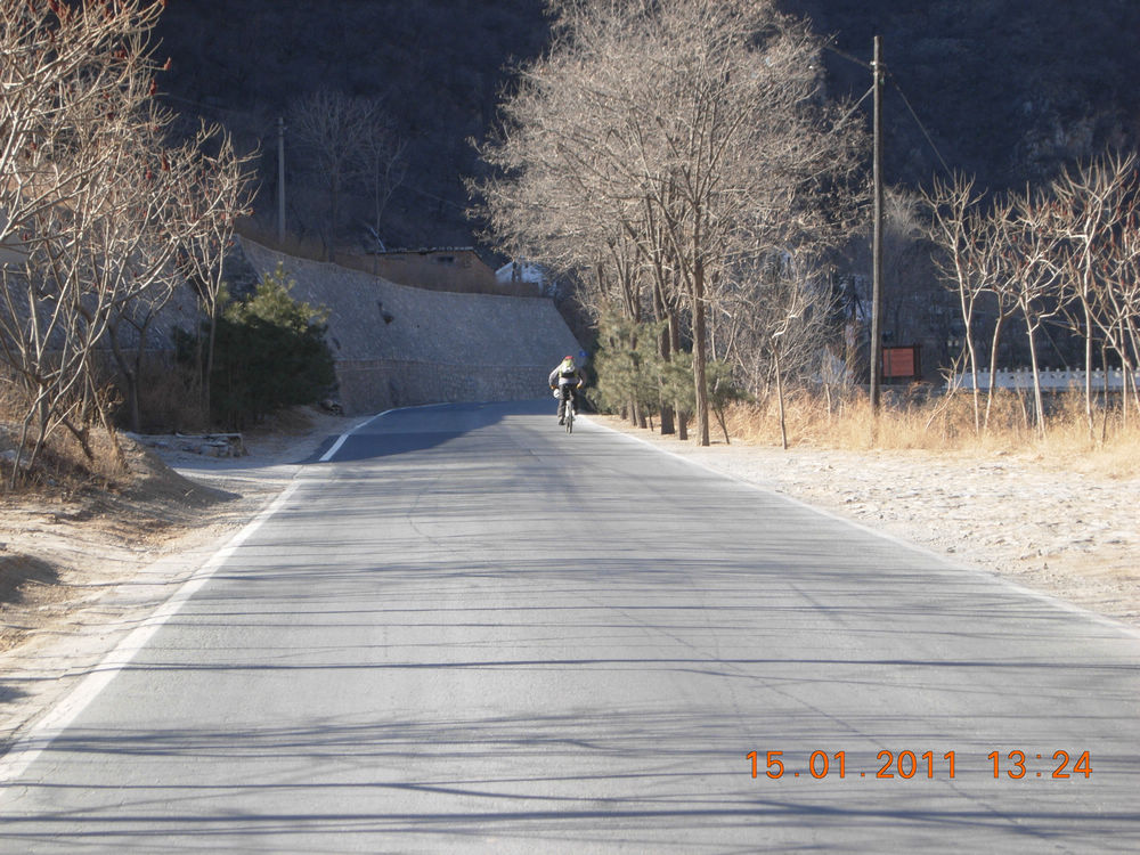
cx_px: 570
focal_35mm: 126
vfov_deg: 11.8
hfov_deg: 15.6
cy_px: 428
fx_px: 4150
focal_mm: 26.3
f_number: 5.3
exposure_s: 1/117
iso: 50
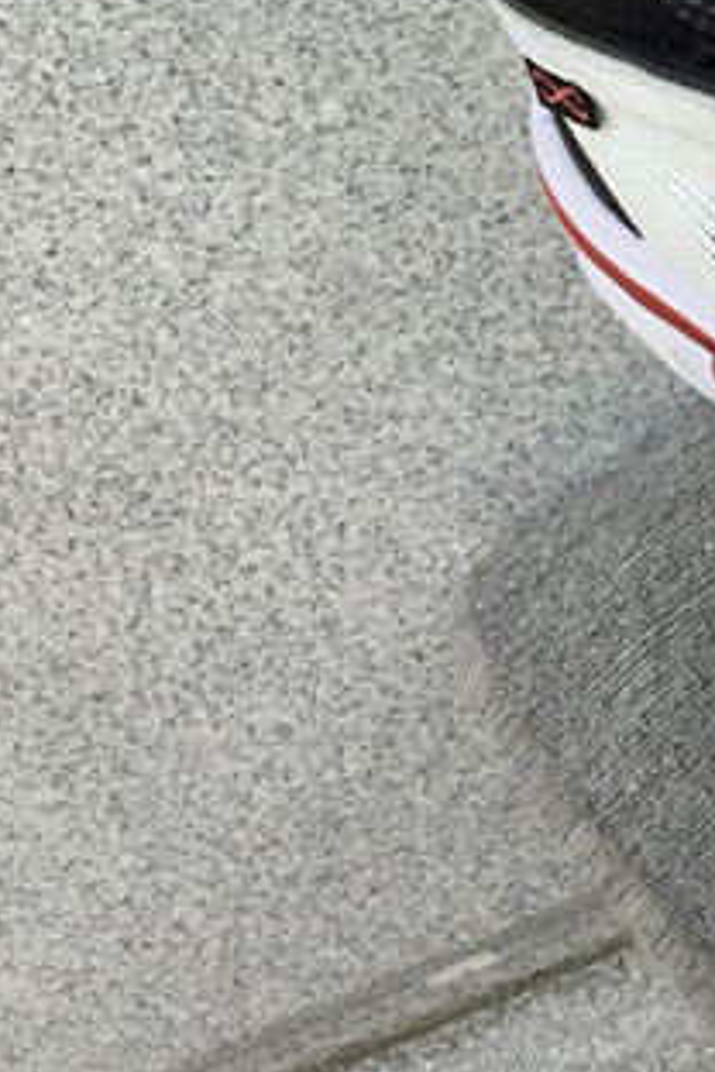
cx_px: 1176
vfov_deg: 21.5
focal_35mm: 93
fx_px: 2770
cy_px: 146
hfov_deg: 13.6
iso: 25
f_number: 2.4
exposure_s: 1/876
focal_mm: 3.3
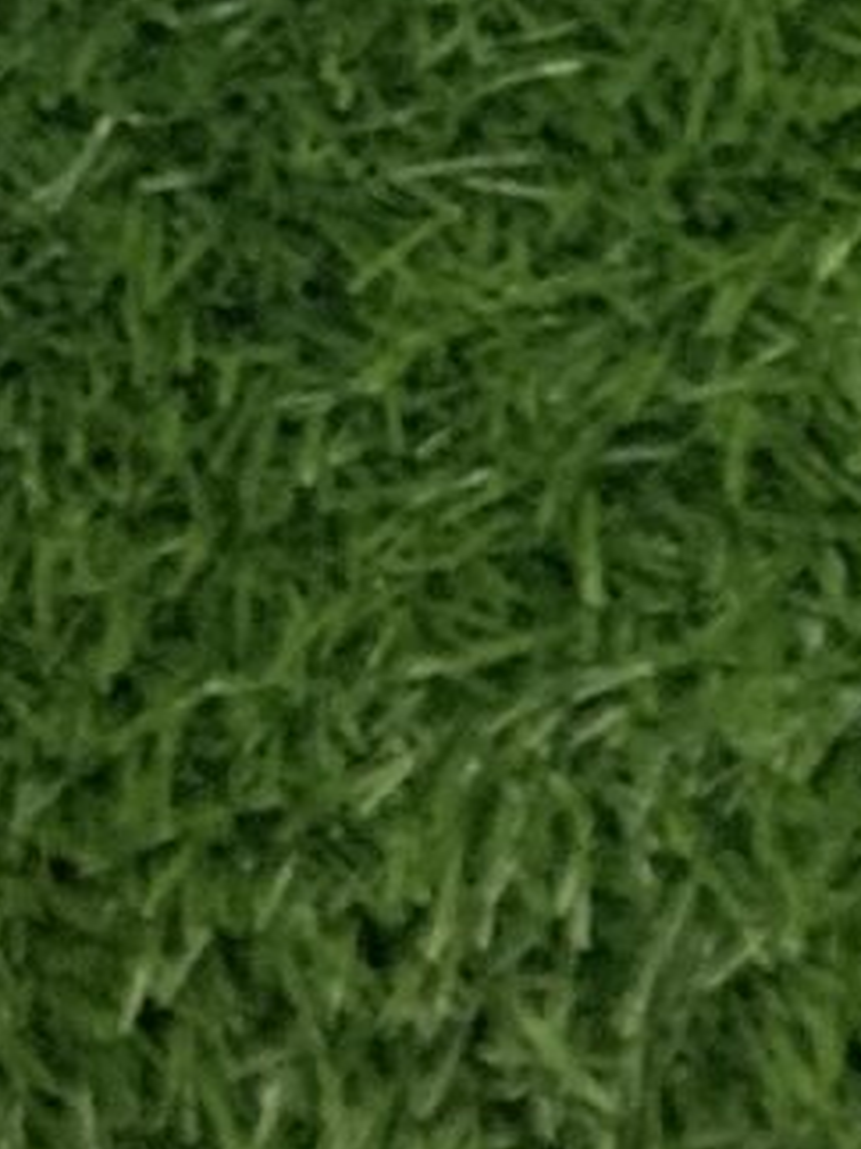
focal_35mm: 206
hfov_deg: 6.4
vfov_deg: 8.8
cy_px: 2643
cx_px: 2935
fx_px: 6836
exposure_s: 1/96
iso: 100
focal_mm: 4.25
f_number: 1.8
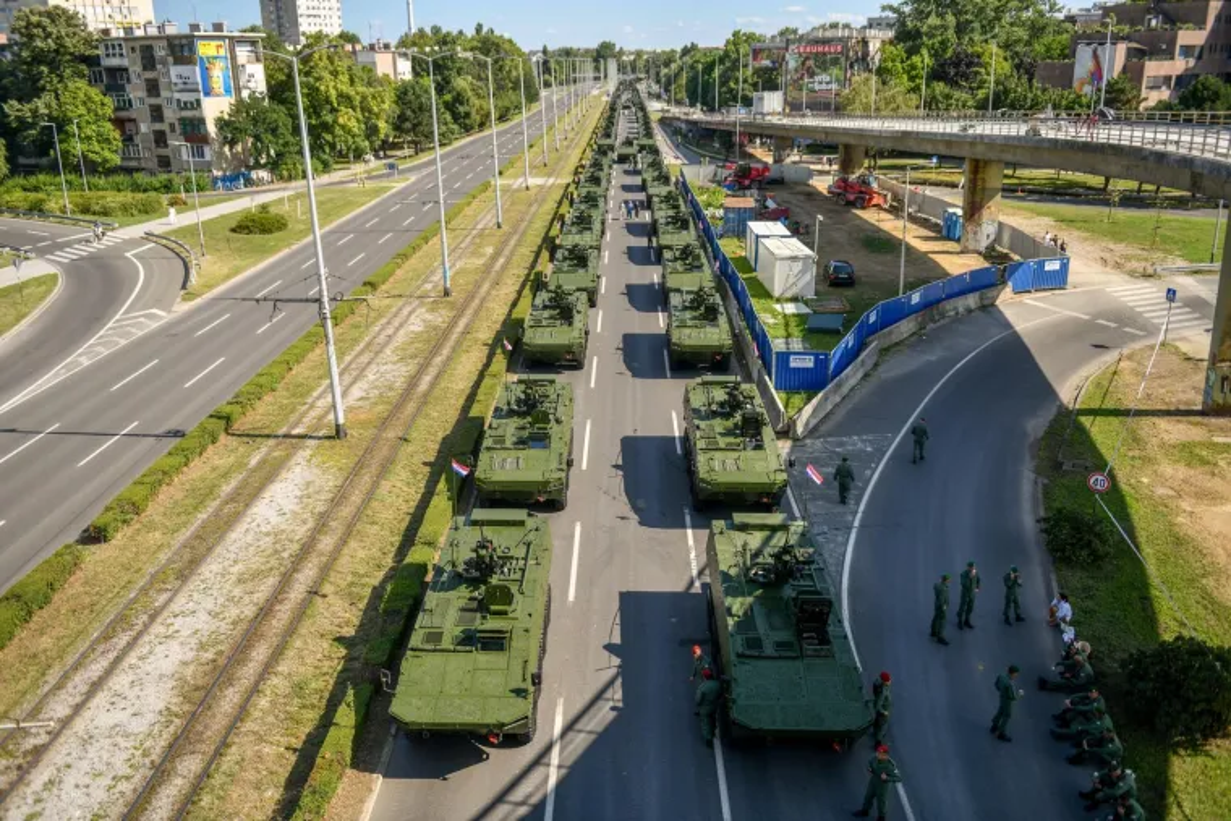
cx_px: 616
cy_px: 410
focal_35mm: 31
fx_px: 1060
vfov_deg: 42.3
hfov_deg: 60.3
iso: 100
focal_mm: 31
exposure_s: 1/2000
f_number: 2.8
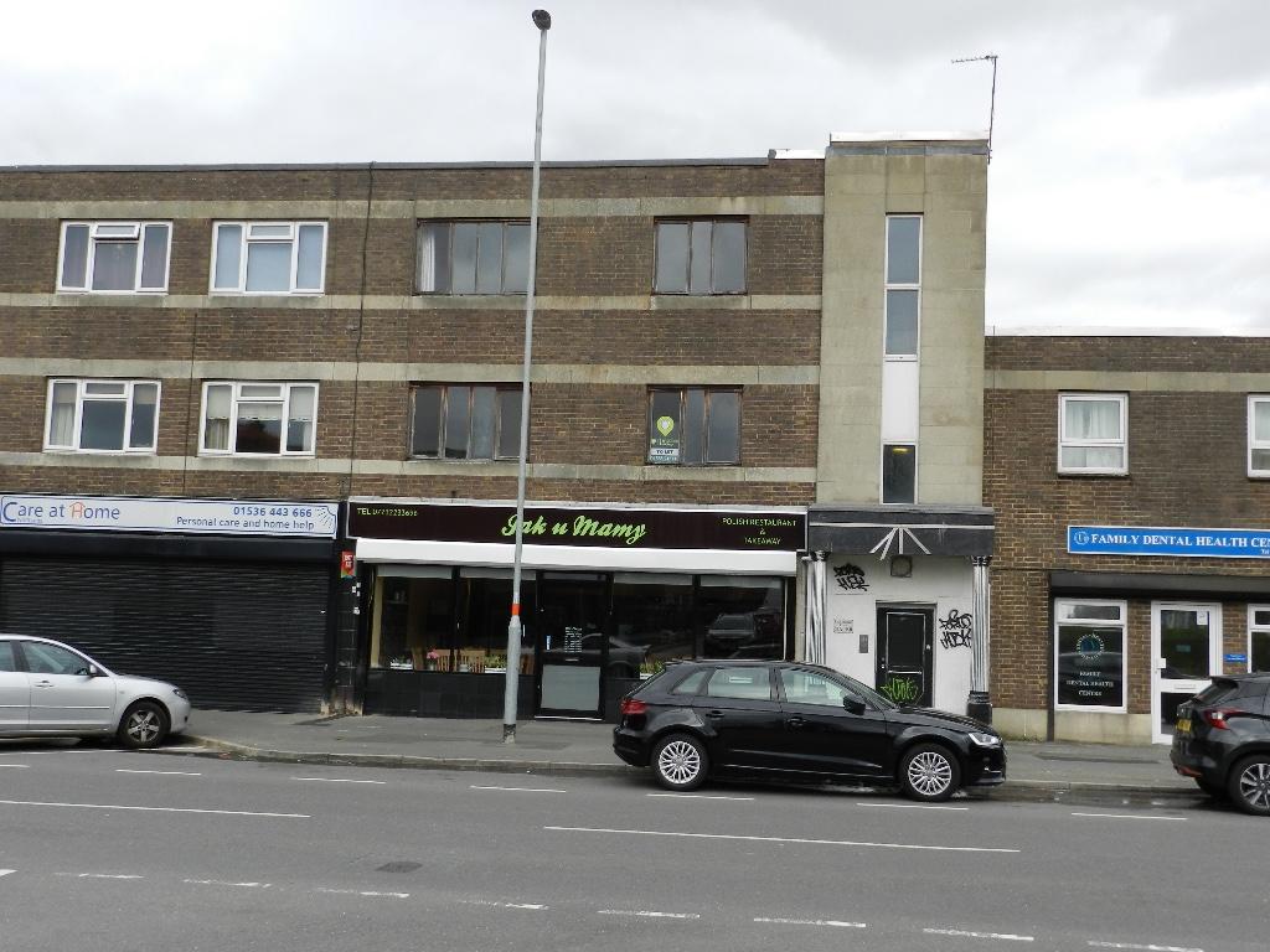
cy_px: 476
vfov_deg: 37.7
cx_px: 635
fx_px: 1394
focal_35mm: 38
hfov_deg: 49.0
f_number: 4
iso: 160
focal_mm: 6.7
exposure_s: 1/500
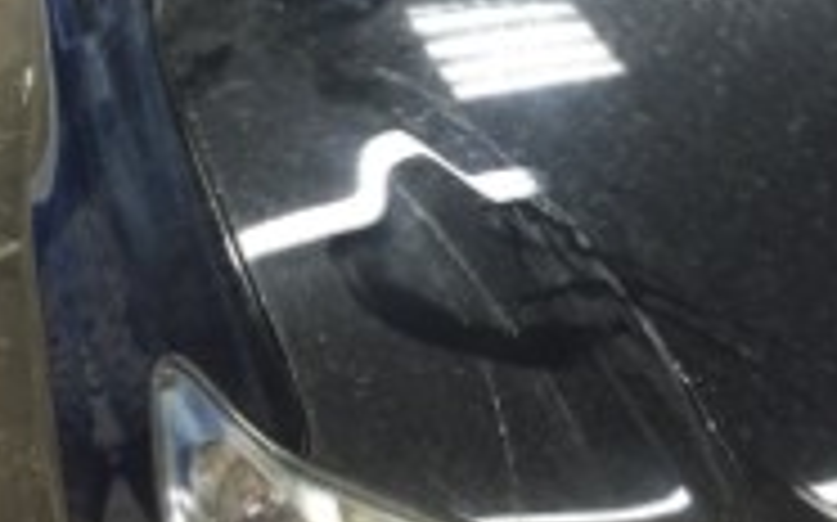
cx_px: 716
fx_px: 1505
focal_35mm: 66
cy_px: 148
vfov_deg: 19.6
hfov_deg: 30.0
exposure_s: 1/25
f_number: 2.2
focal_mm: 4.15
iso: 250
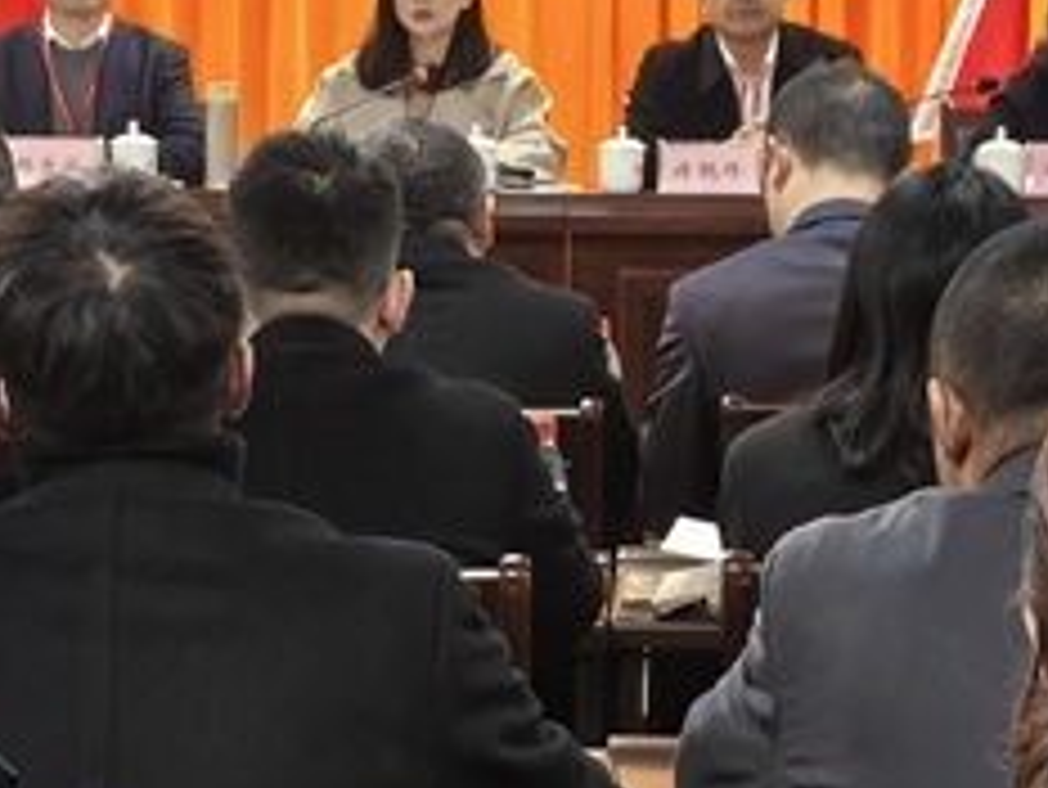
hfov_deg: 14.9
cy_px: 306
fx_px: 3998
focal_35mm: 132
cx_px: 531
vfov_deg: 11.2
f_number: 2
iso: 200
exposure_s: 1/50
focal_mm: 5.75
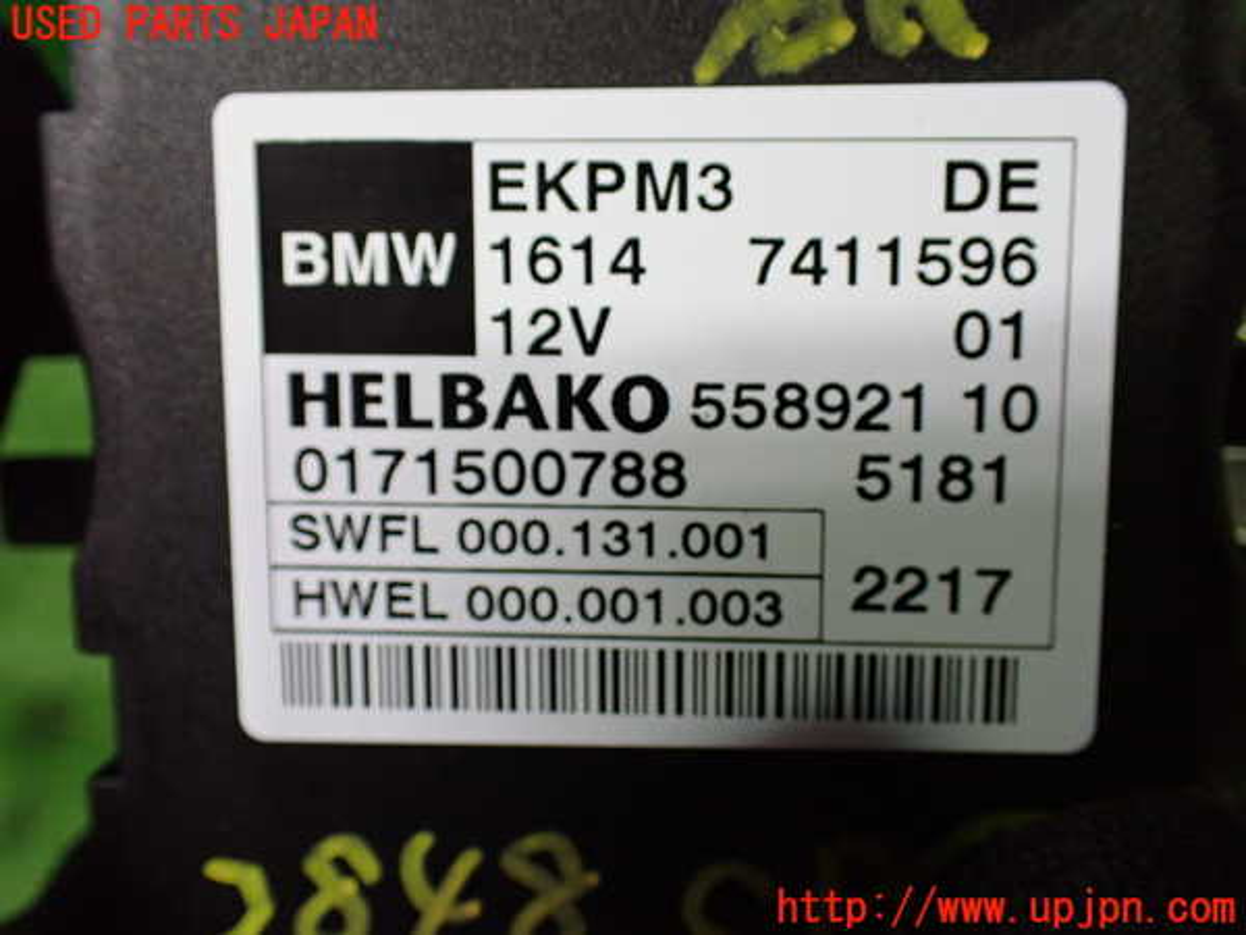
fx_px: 1152
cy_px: 468
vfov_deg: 44.2
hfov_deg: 56.8
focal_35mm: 32
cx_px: 623
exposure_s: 1/100
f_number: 2.4
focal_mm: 5.79
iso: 800
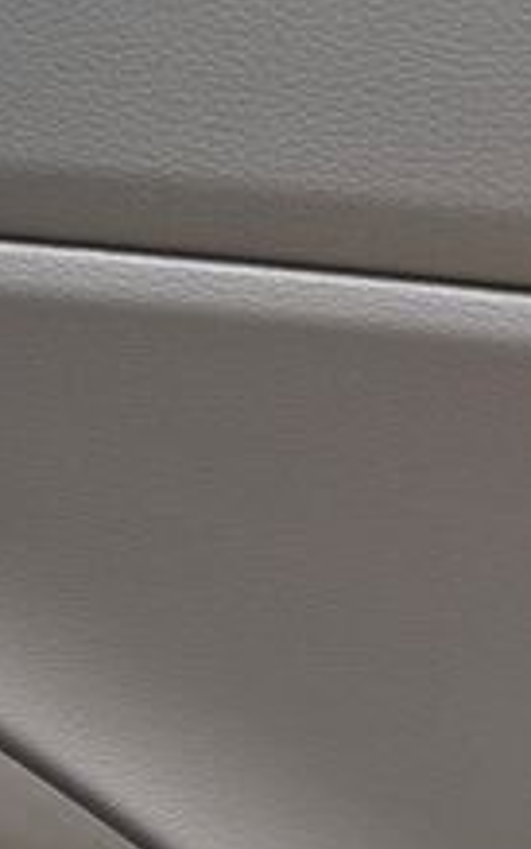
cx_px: 27
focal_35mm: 129
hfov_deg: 10.1
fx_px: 2985
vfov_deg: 15.7
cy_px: 954
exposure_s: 1/125
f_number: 1.6
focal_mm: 5.96
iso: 100
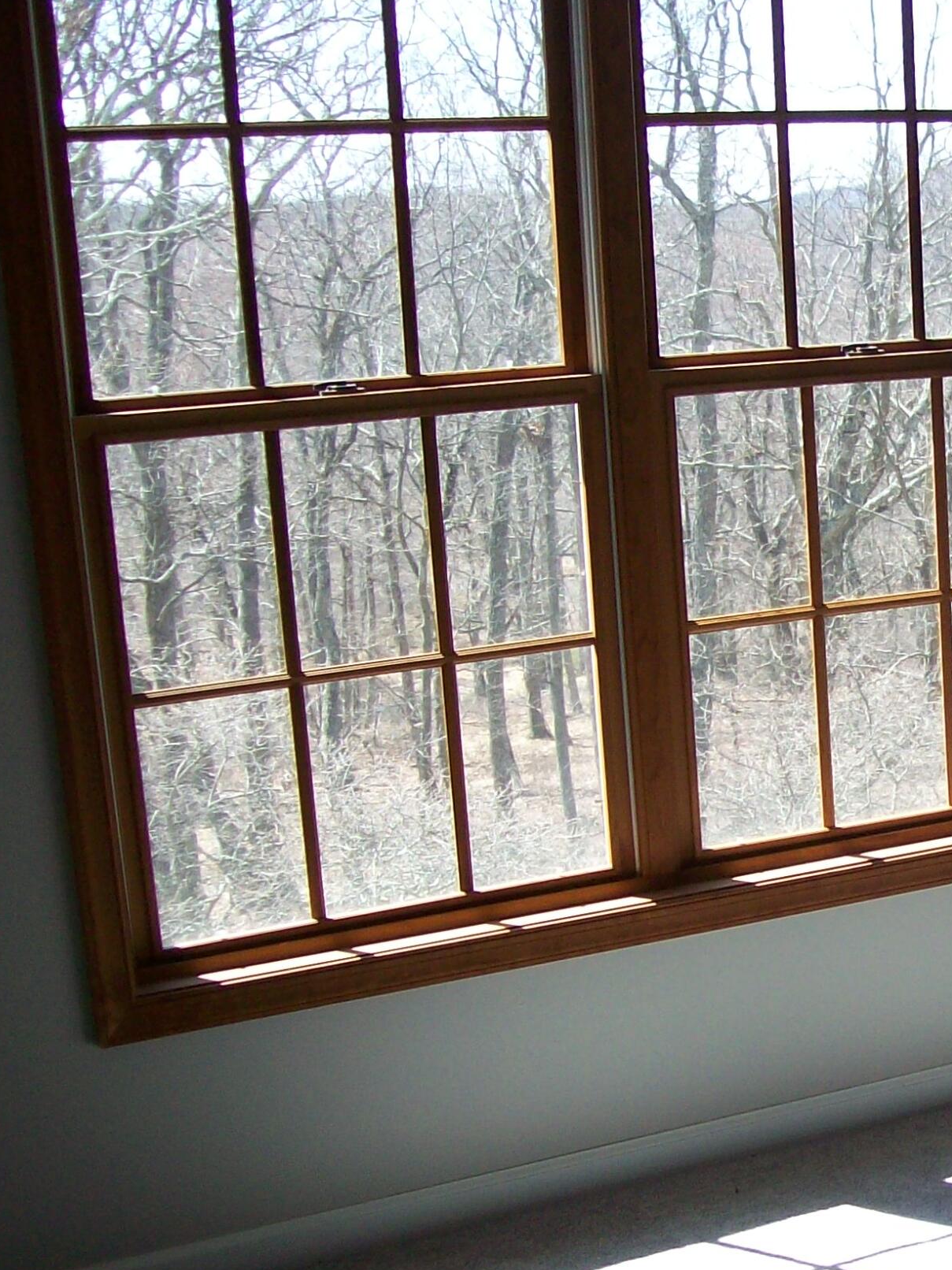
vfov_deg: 28.9
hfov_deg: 20.6
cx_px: 1123
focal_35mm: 67
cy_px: 792
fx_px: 2457
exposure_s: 1/110
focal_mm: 6
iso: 80
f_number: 2.7
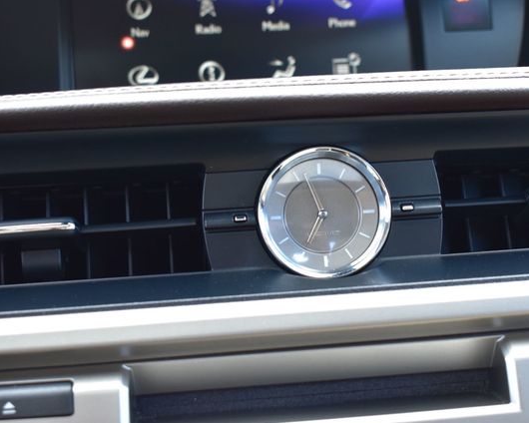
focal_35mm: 68
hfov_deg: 27.8
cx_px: 317
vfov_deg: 22.5
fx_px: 1065
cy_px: 212
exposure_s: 1/15
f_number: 6.3
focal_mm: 40
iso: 560
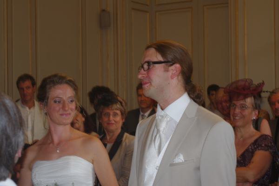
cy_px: 93
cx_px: 140
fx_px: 635
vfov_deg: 16.6
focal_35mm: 82
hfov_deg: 24.8
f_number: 5.6
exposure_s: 1/40
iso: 250
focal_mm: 55
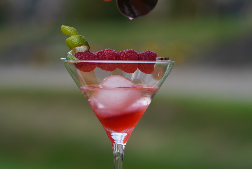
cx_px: 126
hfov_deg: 16.1
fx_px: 893
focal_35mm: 128
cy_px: 84
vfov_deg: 10.8
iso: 100
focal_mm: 85
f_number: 4
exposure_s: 1/640
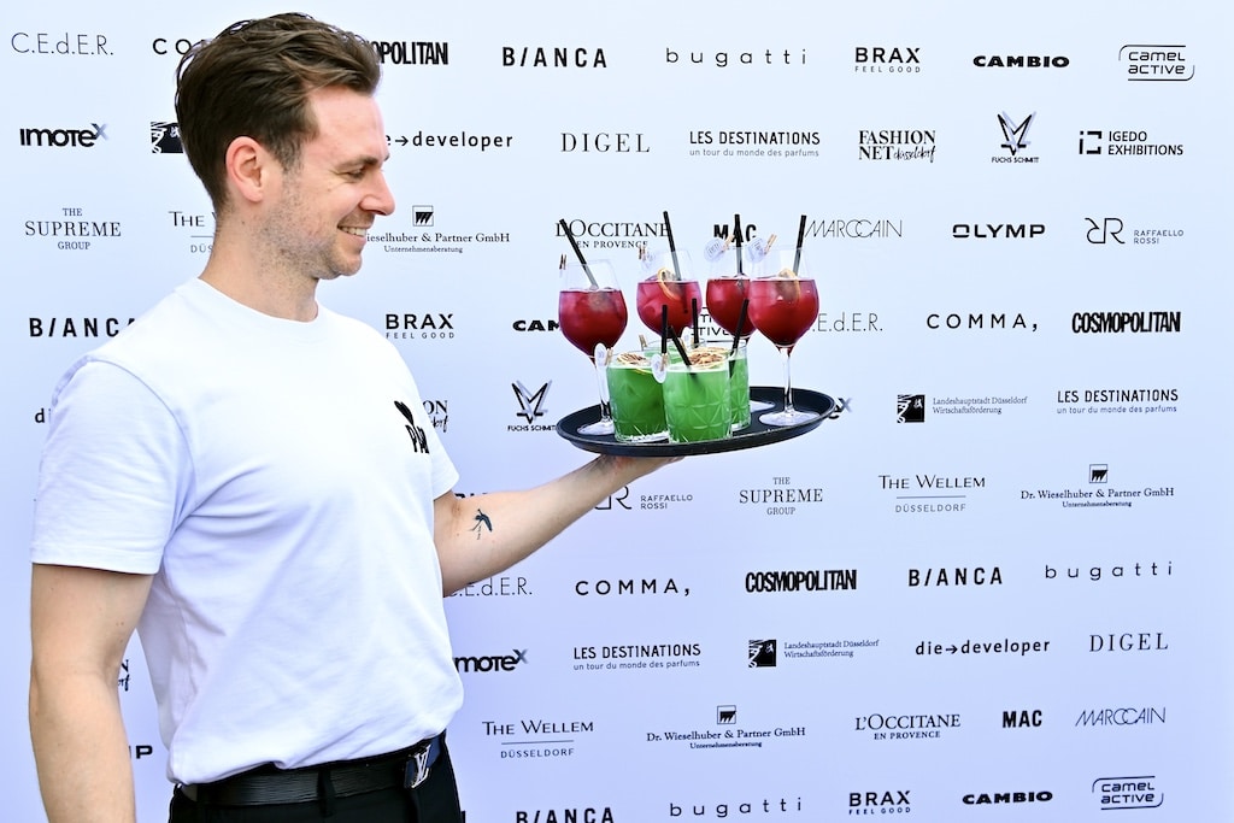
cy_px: 412
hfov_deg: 54.4
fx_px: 1200
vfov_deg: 37.9
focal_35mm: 35
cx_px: 617
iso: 100
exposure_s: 1/100
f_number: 4
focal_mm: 35
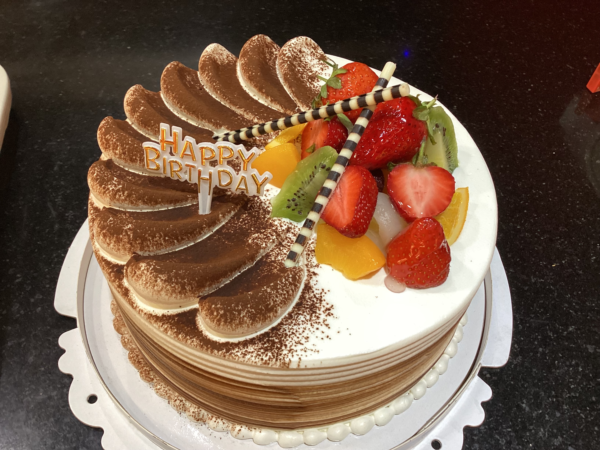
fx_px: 537
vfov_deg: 45.4
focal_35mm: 31
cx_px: 300
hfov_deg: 58.4
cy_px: 225
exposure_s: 1/50
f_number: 2.4
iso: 160
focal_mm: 3.3
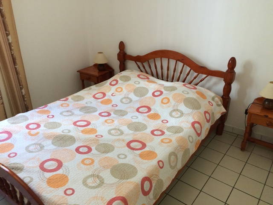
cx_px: 136
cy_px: 102
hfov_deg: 61.7
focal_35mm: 29
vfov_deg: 48.2
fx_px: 229
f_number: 2.2
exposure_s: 1/30
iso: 64
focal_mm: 4.15
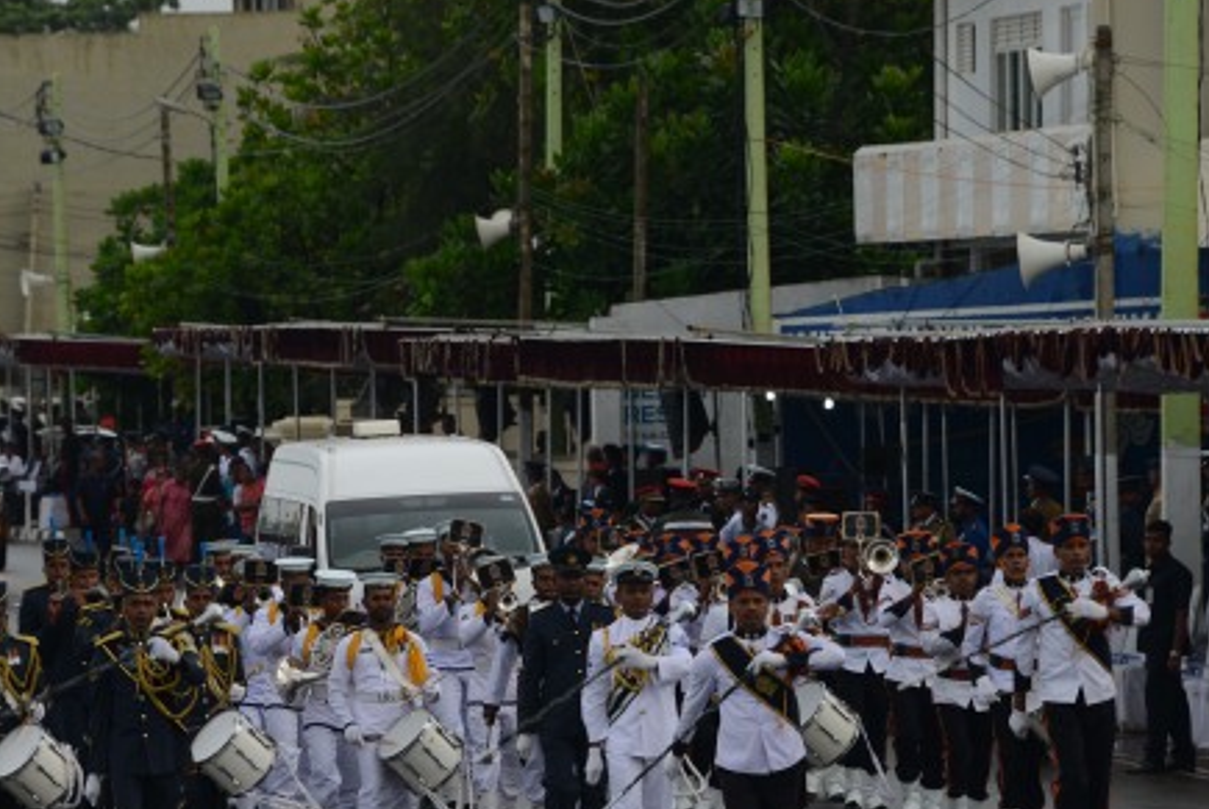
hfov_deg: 7.1
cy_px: 514
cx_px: 474
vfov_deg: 4.8
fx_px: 9715
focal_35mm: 289
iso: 250
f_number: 10
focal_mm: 210
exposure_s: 1/125
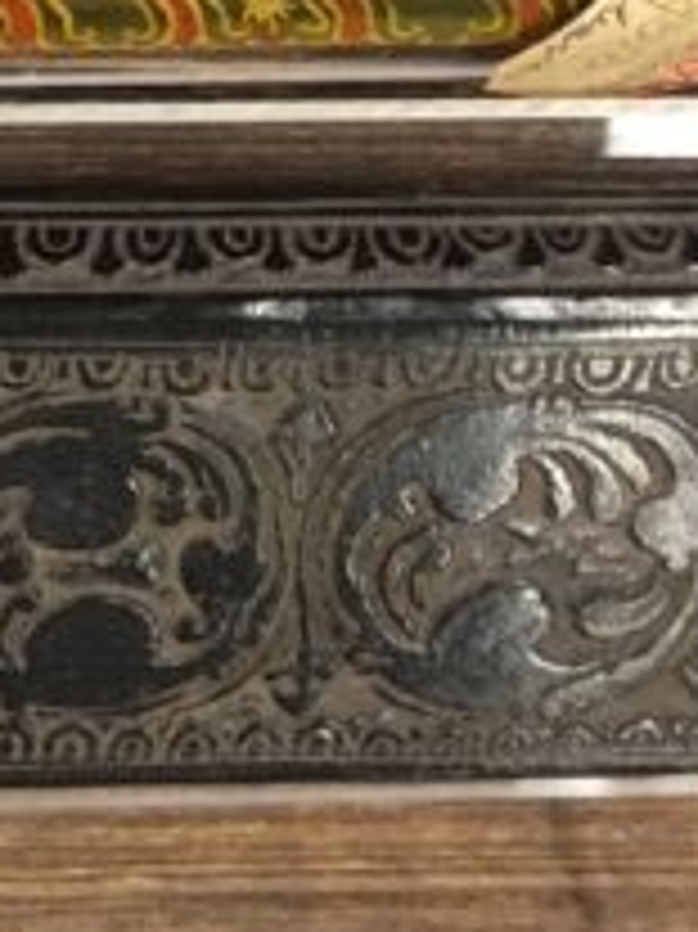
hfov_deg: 12.9
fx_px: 3014
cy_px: -513
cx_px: -126
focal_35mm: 112
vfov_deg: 16.0
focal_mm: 4.15
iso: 64
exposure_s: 1/17
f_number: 2.2
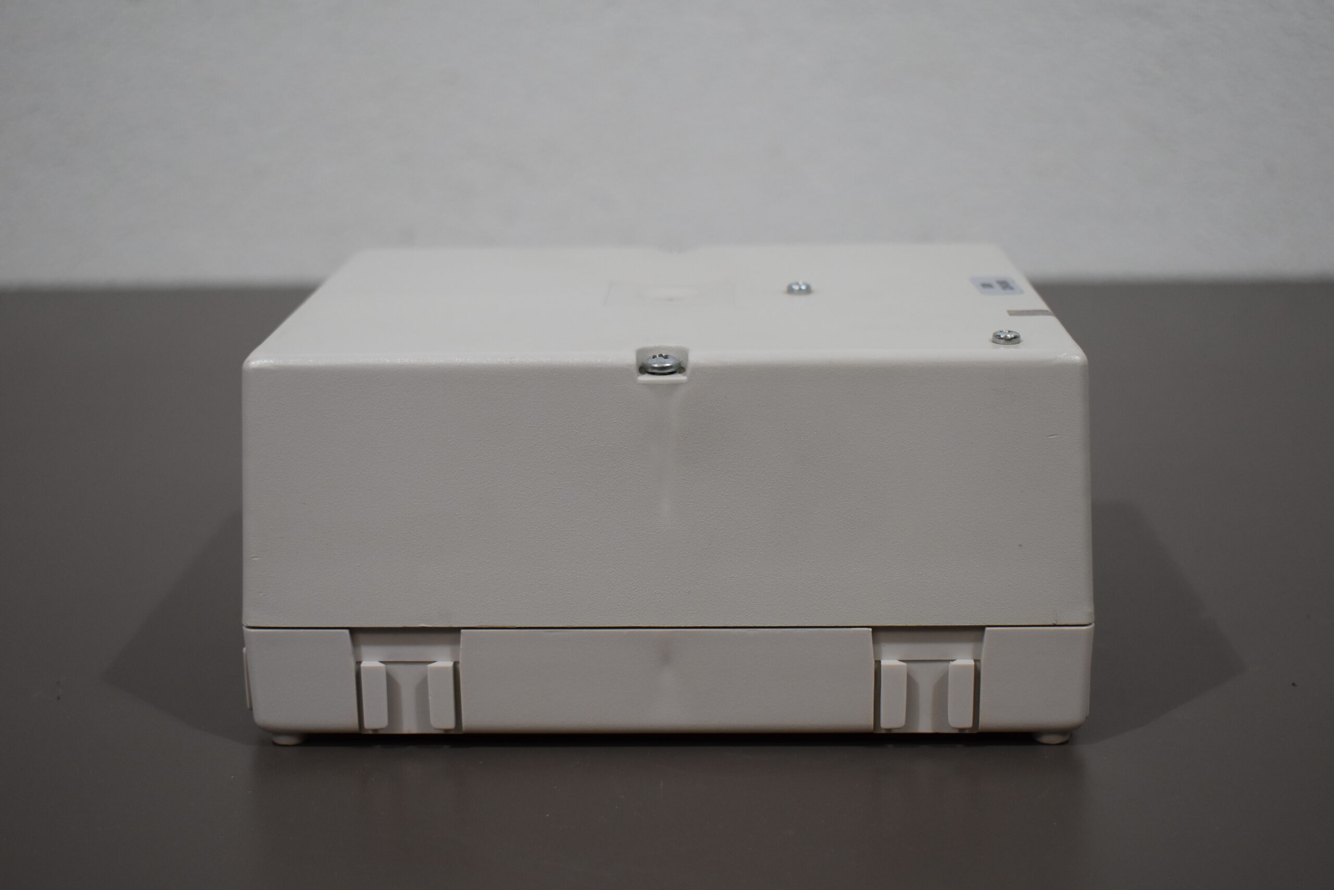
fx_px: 2001
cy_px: 445
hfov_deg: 36.9
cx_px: 667
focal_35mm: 54
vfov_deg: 25.1
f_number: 4.8
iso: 720
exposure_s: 1/250
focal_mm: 36
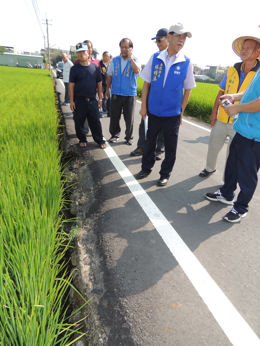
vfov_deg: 71.6
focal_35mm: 24
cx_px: 130
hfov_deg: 56.8
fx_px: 240
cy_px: 173
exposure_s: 1/640
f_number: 3
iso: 100
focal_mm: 4.3
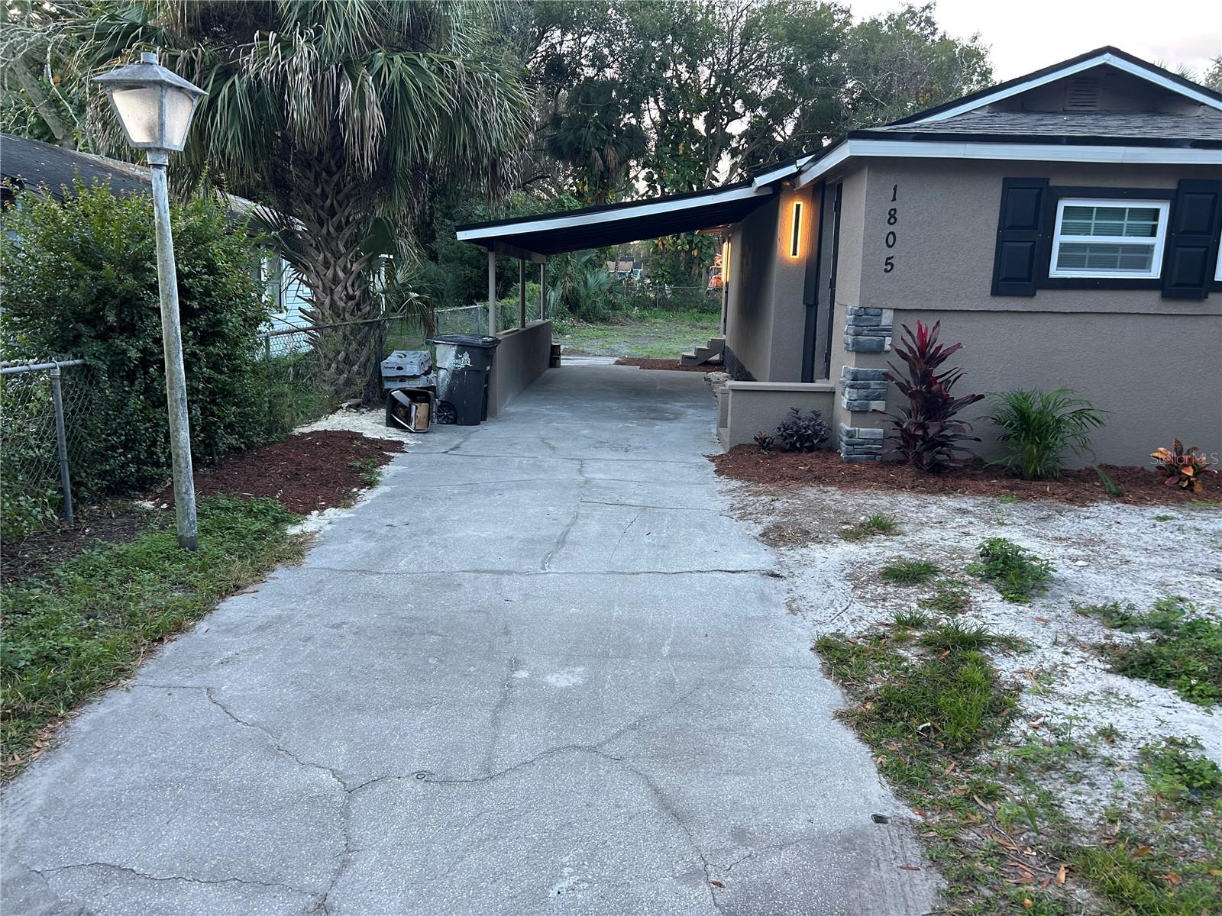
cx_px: 611
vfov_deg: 53.1
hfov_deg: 67.3
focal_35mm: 26
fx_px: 918
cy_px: 458
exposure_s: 1/121
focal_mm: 5.7
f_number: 1.5
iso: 80
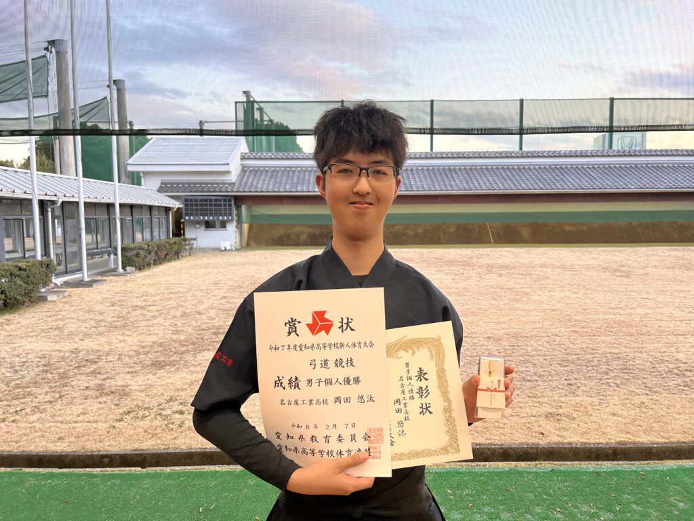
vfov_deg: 53.1
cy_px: 260
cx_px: 347
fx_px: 521
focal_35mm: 26
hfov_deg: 67.3
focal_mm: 5.1
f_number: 1.6
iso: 125
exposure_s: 1/120
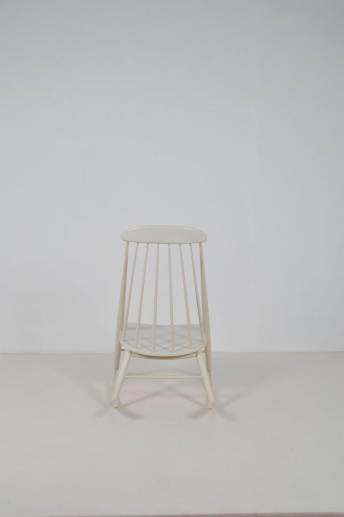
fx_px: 474
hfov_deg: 39.9
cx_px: 172
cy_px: 258
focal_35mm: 33
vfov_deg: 57.3
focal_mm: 22
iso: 100
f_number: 22
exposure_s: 1/125
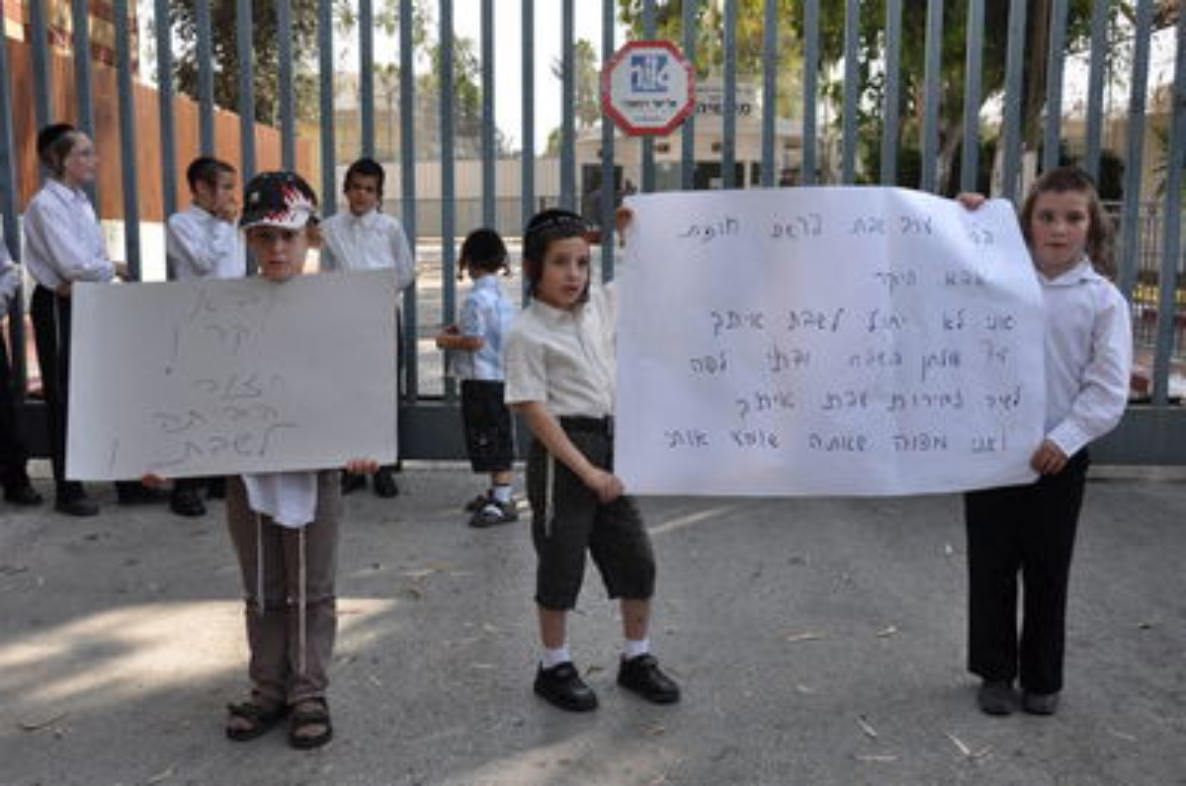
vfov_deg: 34.1
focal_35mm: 39
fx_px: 1282
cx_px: 593
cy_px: 393
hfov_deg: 49.6
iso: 200
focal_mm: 26
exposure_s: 1/250
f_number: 8
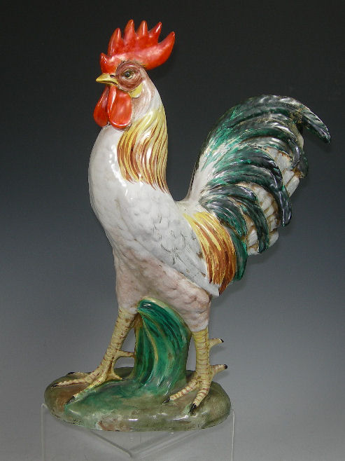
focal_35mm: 38
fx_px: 505
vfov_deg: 49.0
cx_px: 172
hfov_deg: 37.7
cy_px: 230
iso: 50
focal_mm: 7.8
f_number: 2.8
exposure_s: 1/54.5
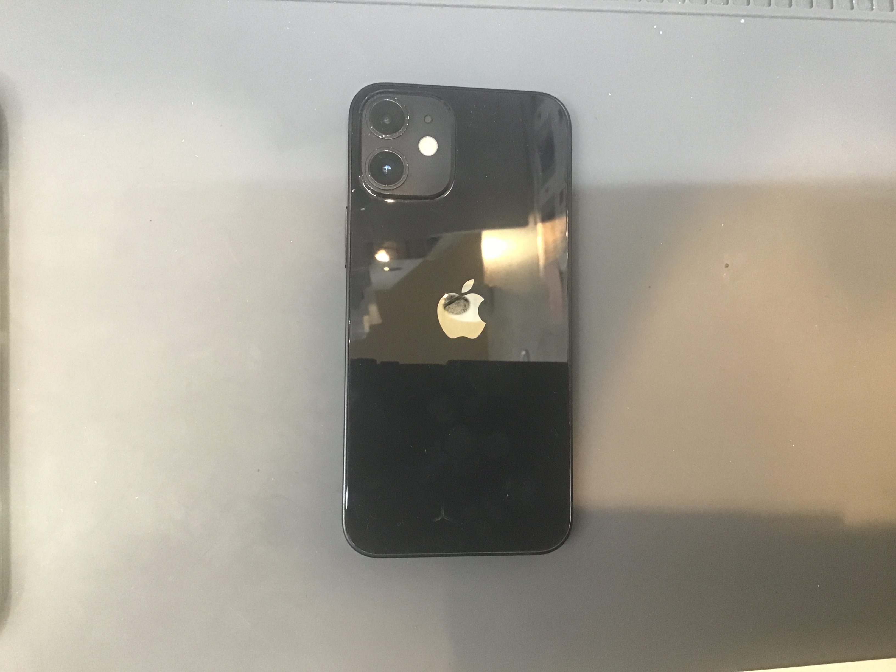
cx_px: 448
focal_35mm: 31
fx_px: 802
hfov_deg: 58.4
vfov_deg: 45.4
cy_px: 336
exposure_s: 1/33
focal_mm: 3.3
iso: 160
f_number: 2.4
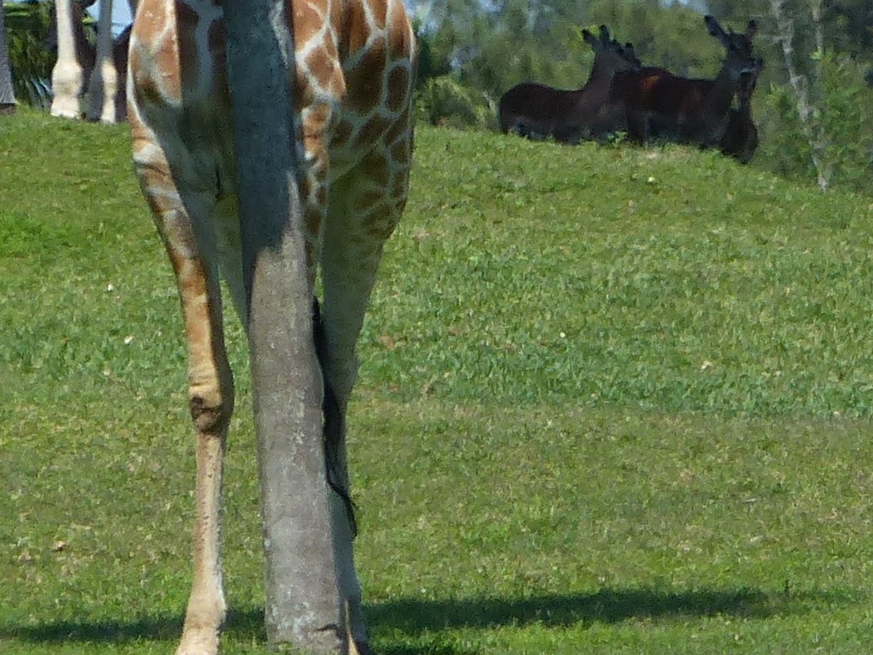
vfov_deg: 0.9
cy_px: -162
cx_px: 1113
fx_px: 40427
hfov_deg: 1.2
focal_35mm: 1603
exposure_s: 1/1300
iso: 100
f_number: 4
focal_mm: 71.8
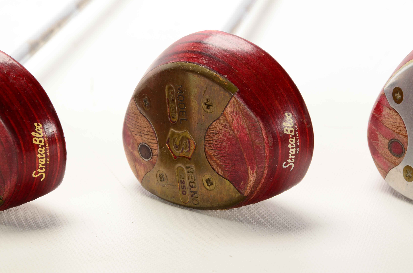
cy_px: 136
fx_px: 1803
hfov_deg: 13.1
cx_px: 206
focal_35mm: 158
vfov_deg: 8.7
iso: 200
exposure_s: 1/160
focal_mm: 105
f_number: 14
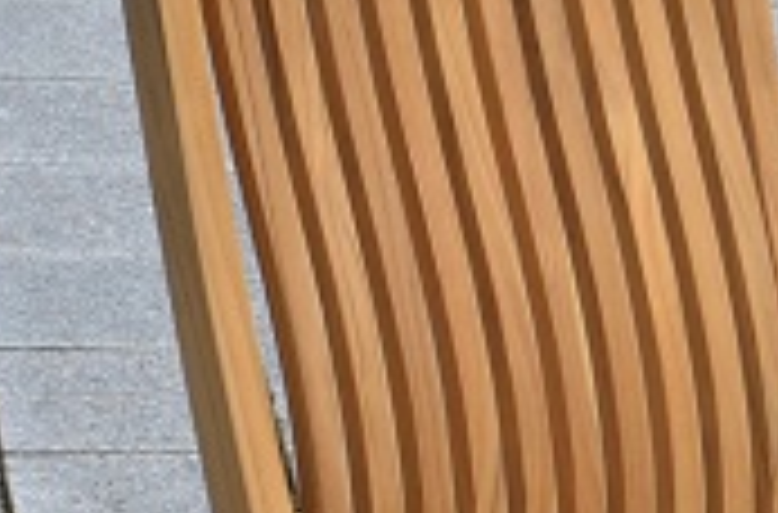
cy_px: 738
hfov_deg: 3.7
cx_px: 2419
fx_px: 11671
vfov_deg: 2.5
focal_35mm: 542
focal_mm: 52
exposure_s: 1/320
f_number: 9
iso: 100
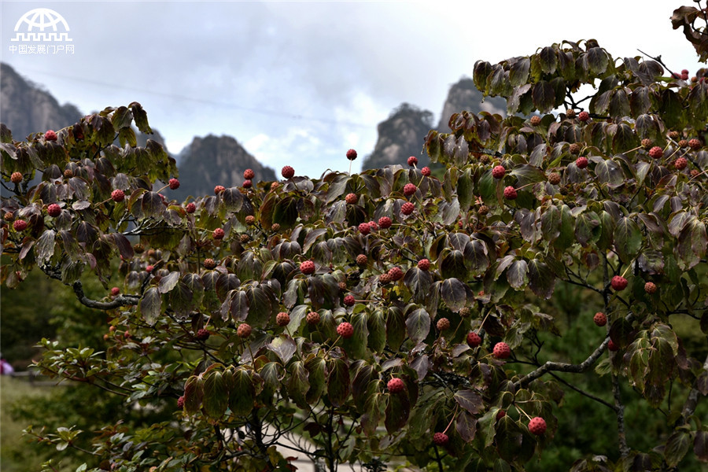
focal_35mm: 78
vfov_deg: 17.5
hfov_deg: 26.0
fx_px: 1534
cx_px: 354
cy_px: 236
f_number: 8
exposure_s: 1/250
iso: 100
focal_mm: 52
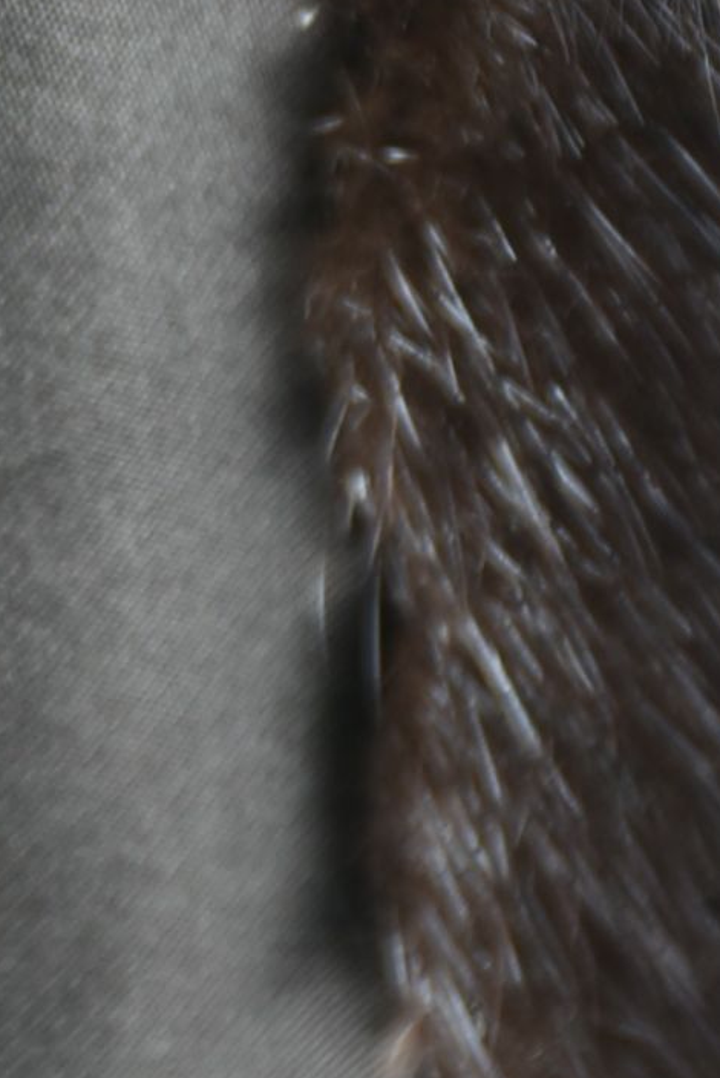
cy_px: -147
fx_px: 14345
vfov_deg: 4.3
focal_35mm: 479
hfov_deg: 2.9
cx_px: -325
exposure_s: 1/125
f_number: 7.1
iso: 200
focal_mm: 75
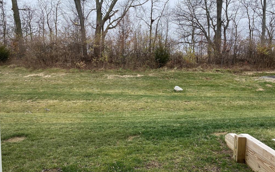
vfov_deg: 44.5
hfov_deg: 66.5
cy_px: 85
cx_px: 136
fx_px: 210
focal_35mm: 28
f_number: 1.8
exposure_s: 1/134
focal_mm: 4.25
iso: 32
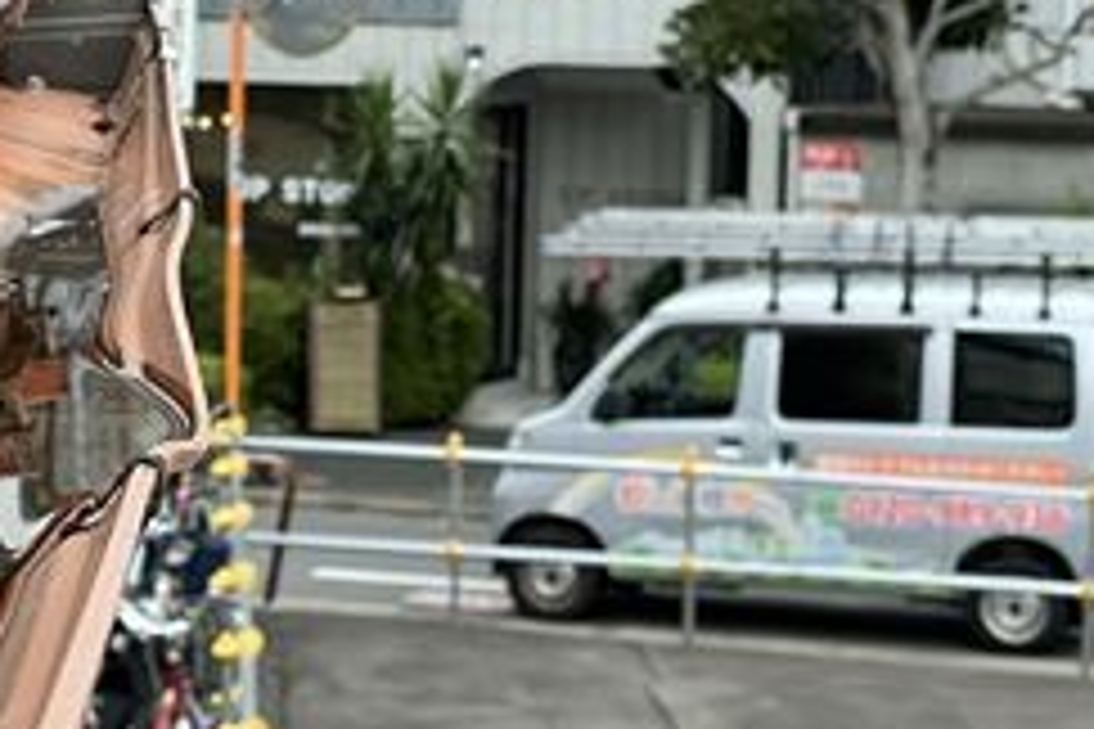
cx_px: 140
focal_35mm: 160
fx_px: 4862
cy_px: 392
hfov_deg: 12.8
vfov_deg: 8.6
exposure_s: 1/545
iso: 25
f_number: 2
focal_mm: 6
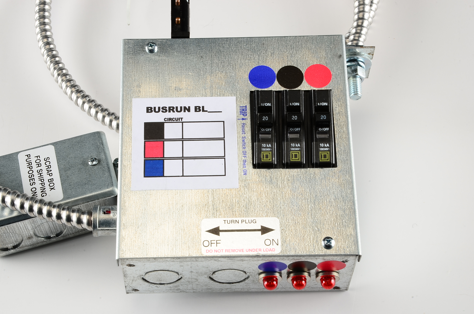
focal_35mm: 87
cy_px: 157
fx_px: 1143
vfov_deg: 15.6
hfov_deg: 23.4
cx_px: 237
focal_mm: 58
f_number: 25
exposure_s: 1/125
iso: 100
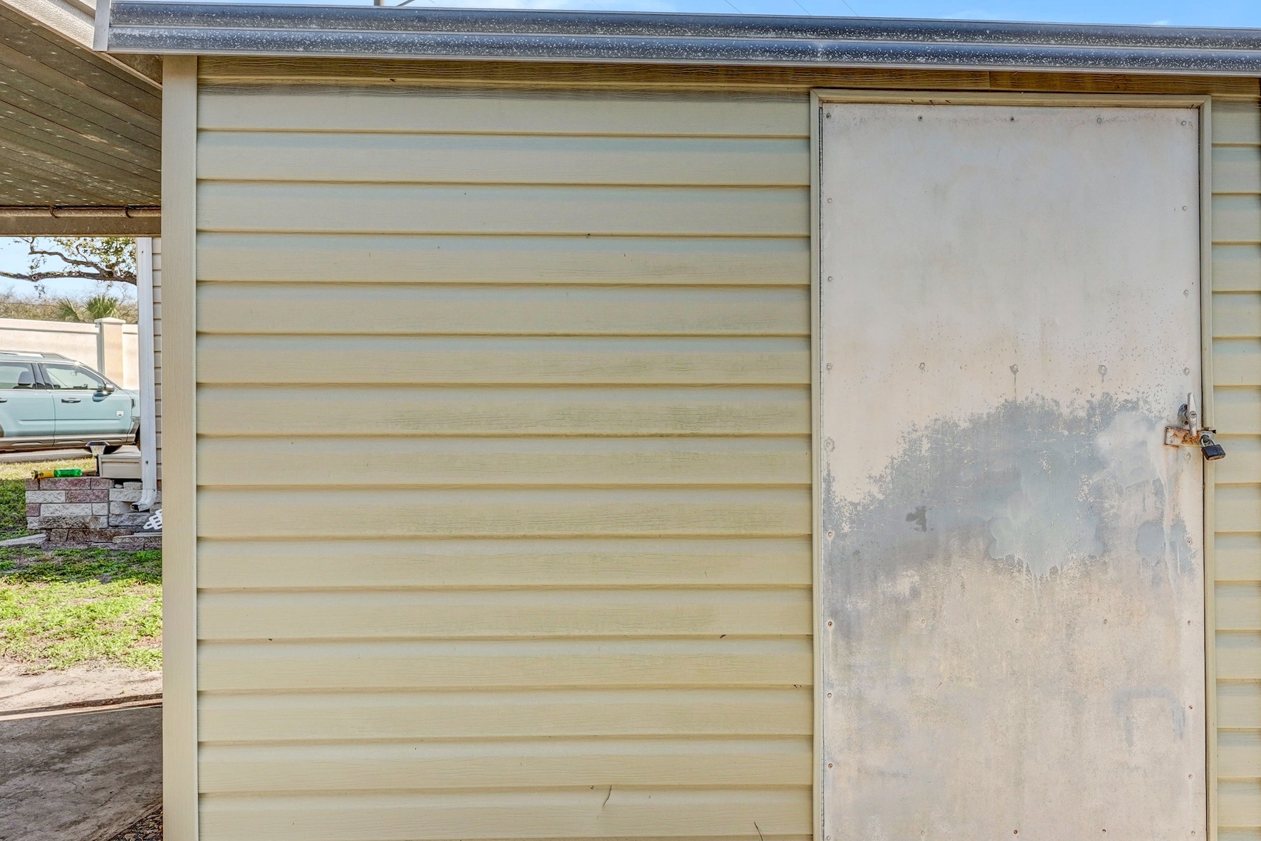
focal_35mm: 24
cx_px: 811
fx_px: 841
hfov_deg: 72.1
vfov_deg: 53.1
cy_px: 384
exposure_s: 1/640
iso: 400
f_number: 8
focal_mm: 17
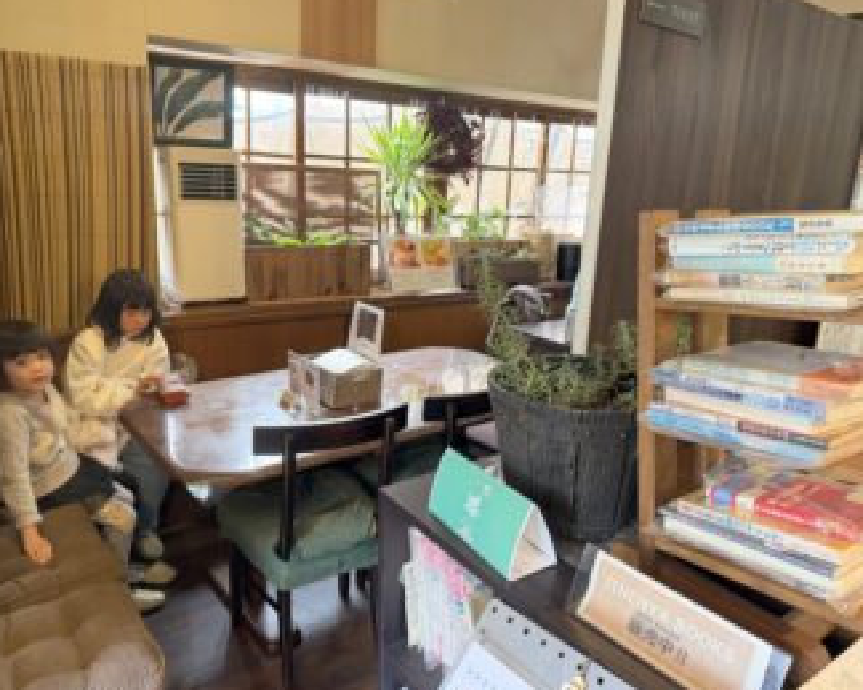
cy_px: 344
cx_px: 453
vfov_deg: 54.9
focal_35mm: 26
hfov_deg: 66.0
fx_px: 664
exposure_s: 1/60
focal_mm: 6.76
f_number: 1.78
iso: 400
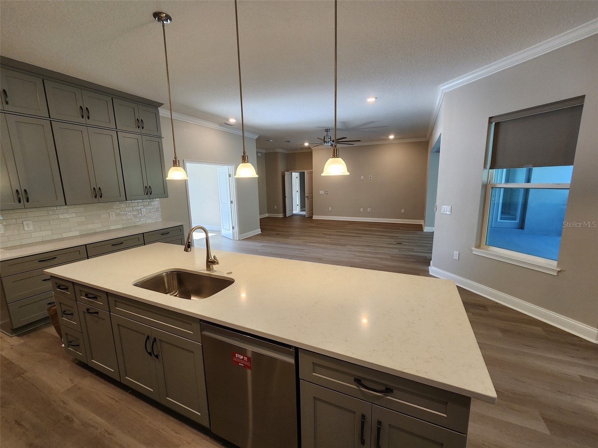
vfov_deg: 89.9
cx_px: 299
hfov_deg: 106.2
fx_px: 225
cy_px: 224
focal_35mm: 13
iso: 125
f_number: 2.2
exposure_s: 1/60
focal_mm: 2.2
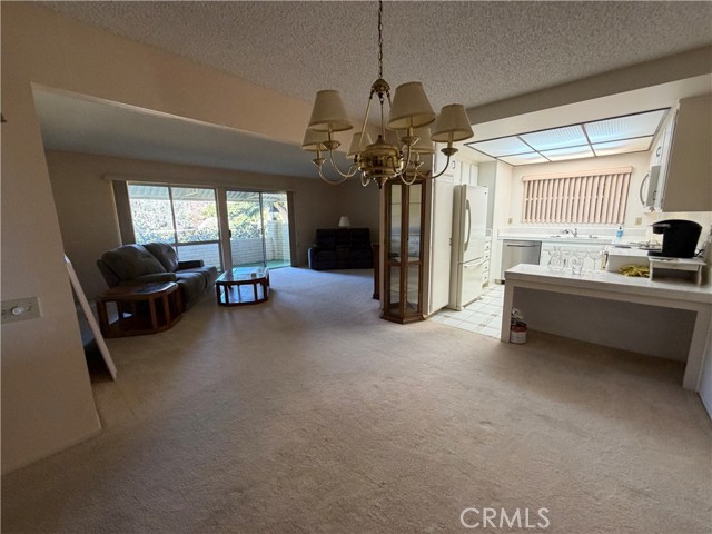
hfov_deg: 102.1
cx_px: 356
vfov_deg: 85.7
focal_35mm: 14
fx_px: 288
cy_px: 267
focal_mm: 2.22
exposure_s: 1/60
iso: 250
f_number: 2.2
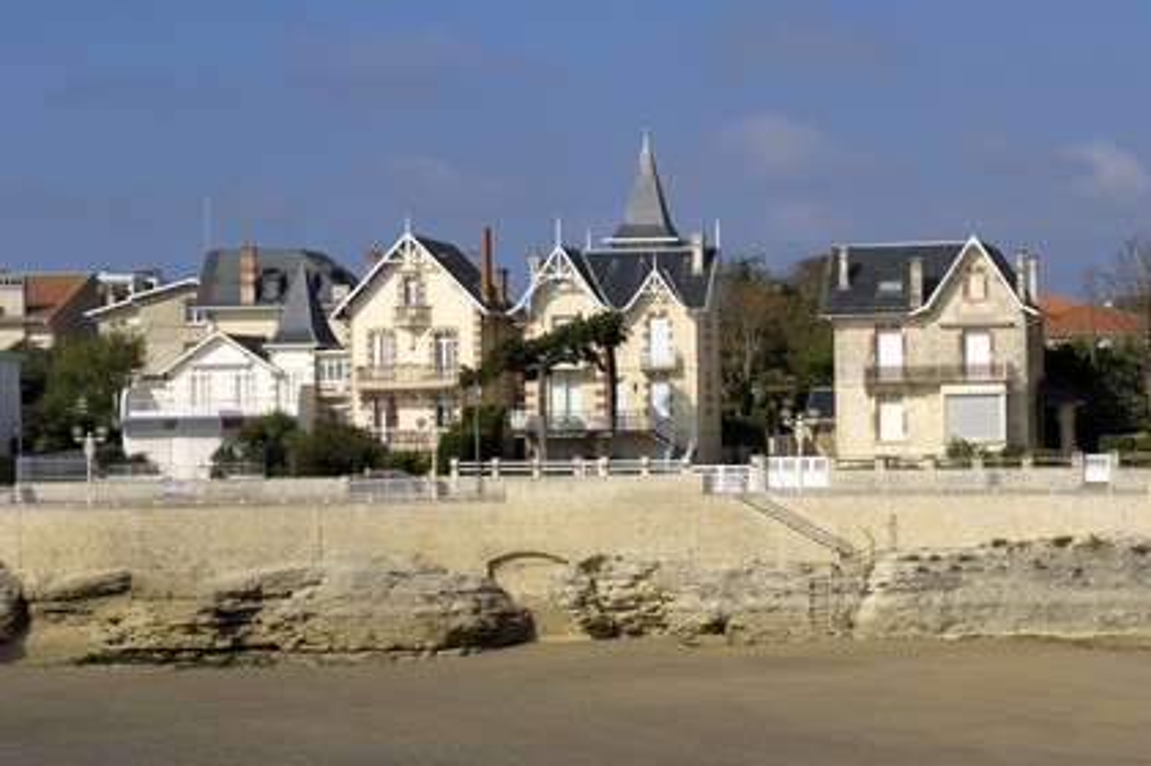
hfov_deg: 19.5
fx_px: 3354
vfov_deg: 13.0
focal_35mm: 105
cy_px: 383
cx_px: 576
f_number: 13
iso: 100
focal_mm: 70
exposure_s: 1/160
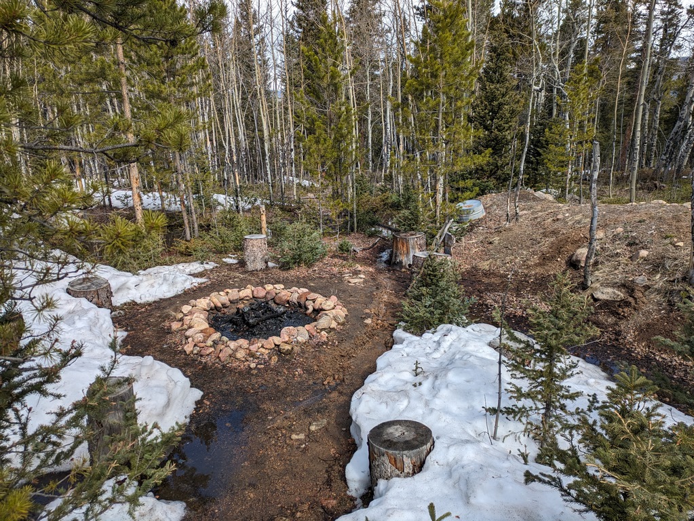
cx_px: 347
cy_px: 260
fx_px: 501
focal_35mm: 25
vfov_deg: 54.9
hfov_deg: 69.4
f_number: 1.89
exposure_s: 1/1366
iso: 38
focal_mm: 5.43
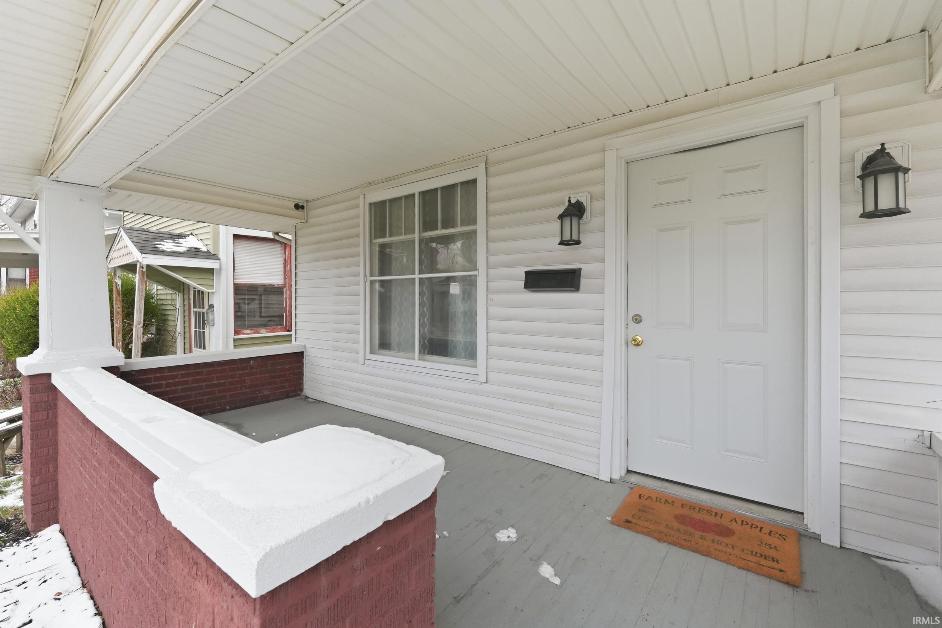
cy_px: 314
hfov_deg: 100.4
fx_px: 392
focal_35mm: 15
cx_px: 471
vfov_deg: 77.3
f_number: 4
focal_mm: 10
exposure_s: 1/2000
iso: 800
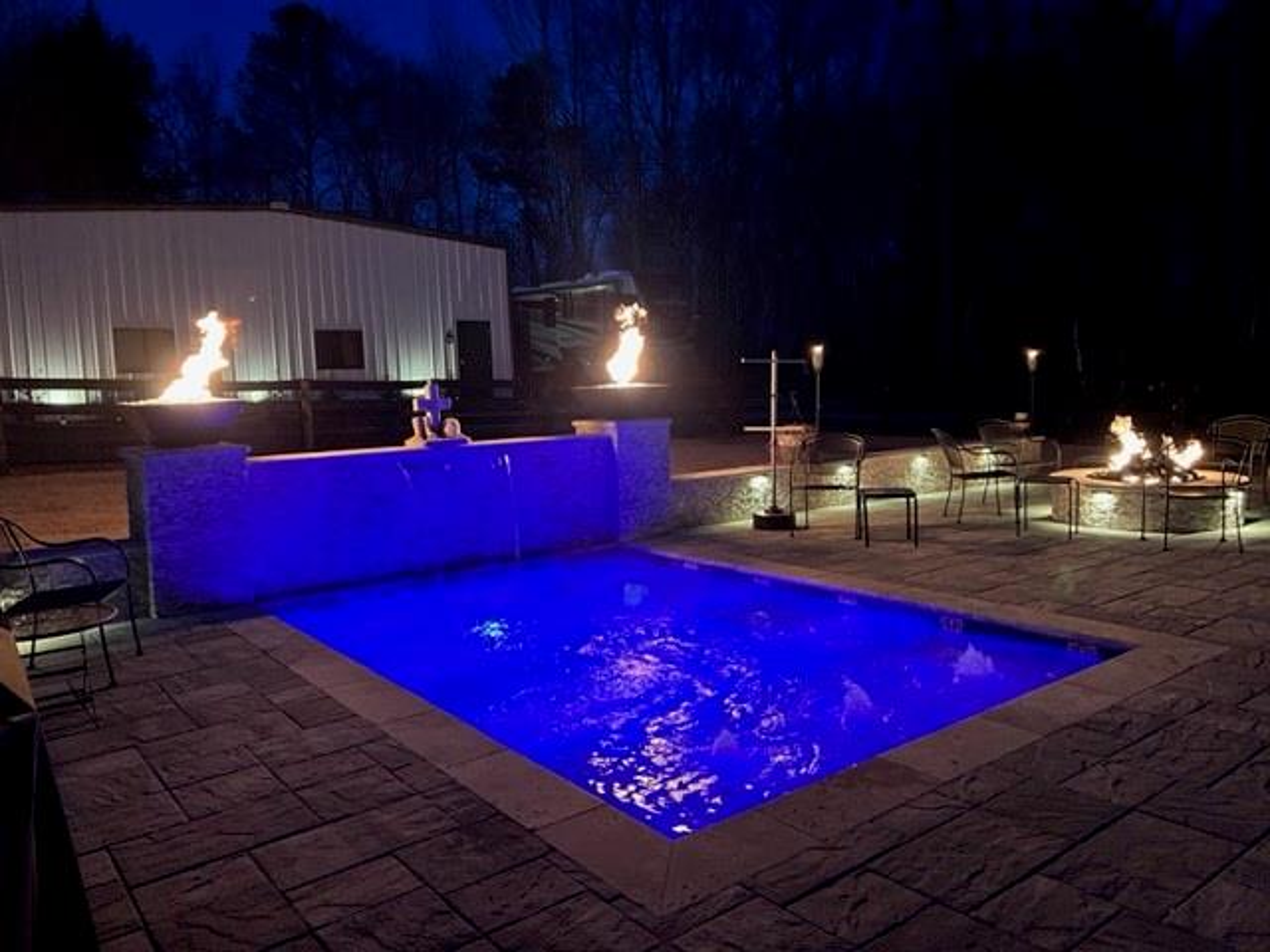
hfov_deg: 67.3
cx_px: 635
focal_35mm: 26
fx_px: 954
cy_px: 476
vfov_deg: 53.1
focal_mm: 5.7
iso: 500
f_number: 1.5
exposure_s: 1/30
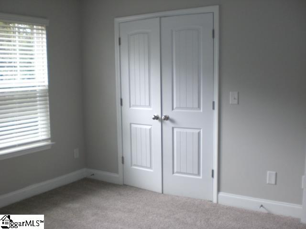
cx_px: 153
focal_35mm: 38
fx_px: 336
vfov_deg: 37.7
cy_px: 114
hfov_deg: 49.0
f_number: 3.1
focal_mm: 6.3
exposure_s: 1/125
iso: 200
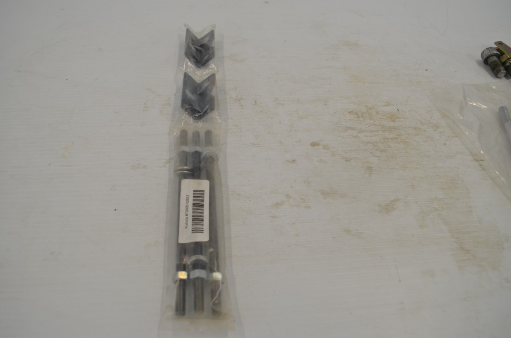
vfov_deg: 43.4
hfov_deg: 62.0
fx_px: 425
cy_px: 169
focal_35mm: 30
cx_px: 256
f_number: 5.6
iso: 360
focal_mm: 20
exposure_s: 1/125
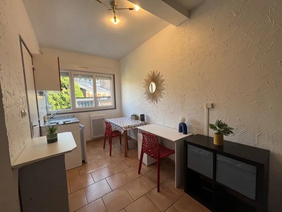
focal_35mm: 13
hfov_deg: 106.2
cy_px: 106
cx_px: 141
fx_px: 106
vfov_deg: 89.9
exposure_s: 1/100
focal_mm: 1.57
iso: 64
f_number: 1.8
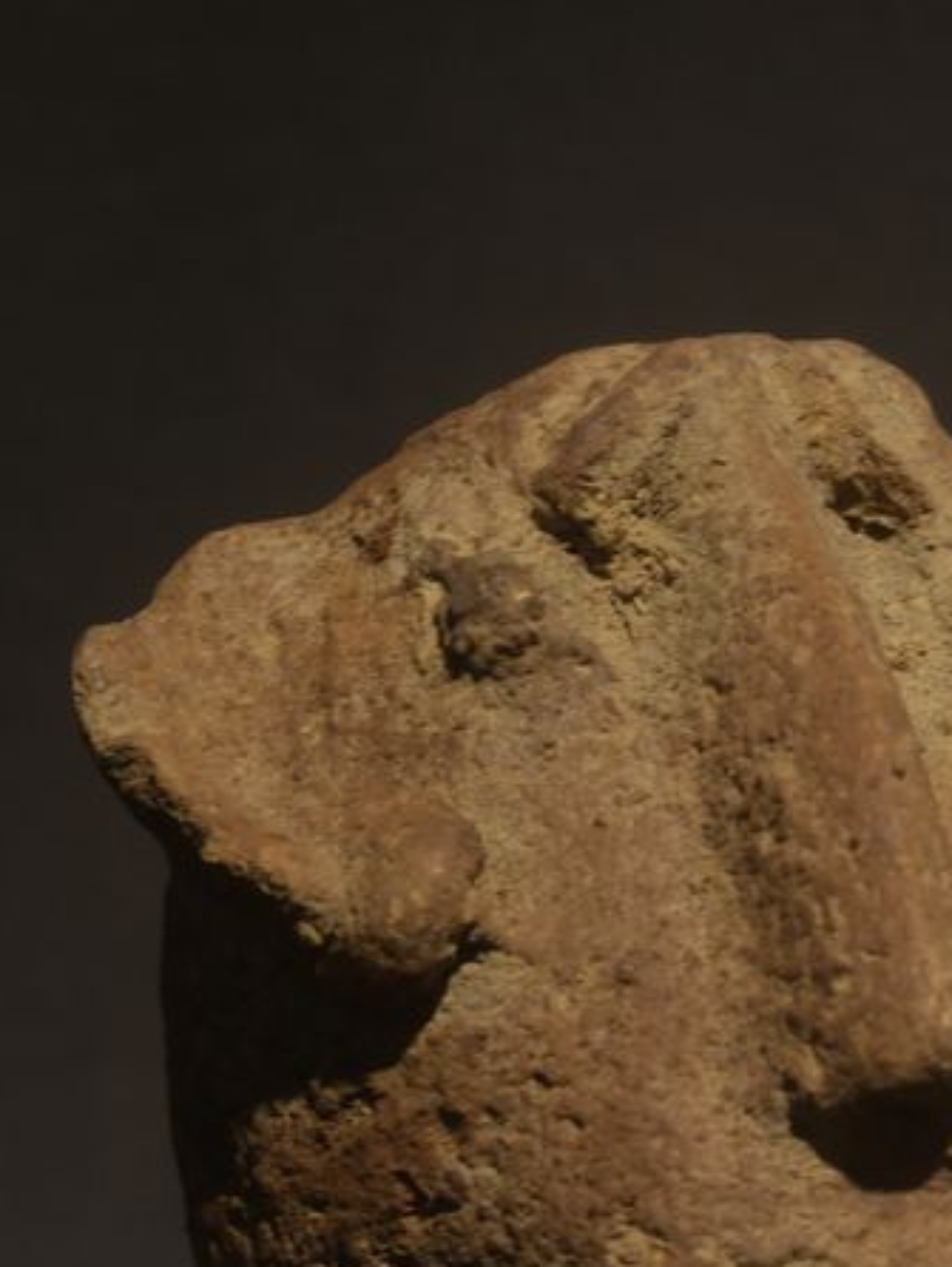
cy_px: 1656
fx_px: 4066
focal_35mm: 111
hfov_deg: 13.3
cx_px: 800
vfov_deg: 16.7
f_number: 6.4
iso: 800
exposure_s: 1/34
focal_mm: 27
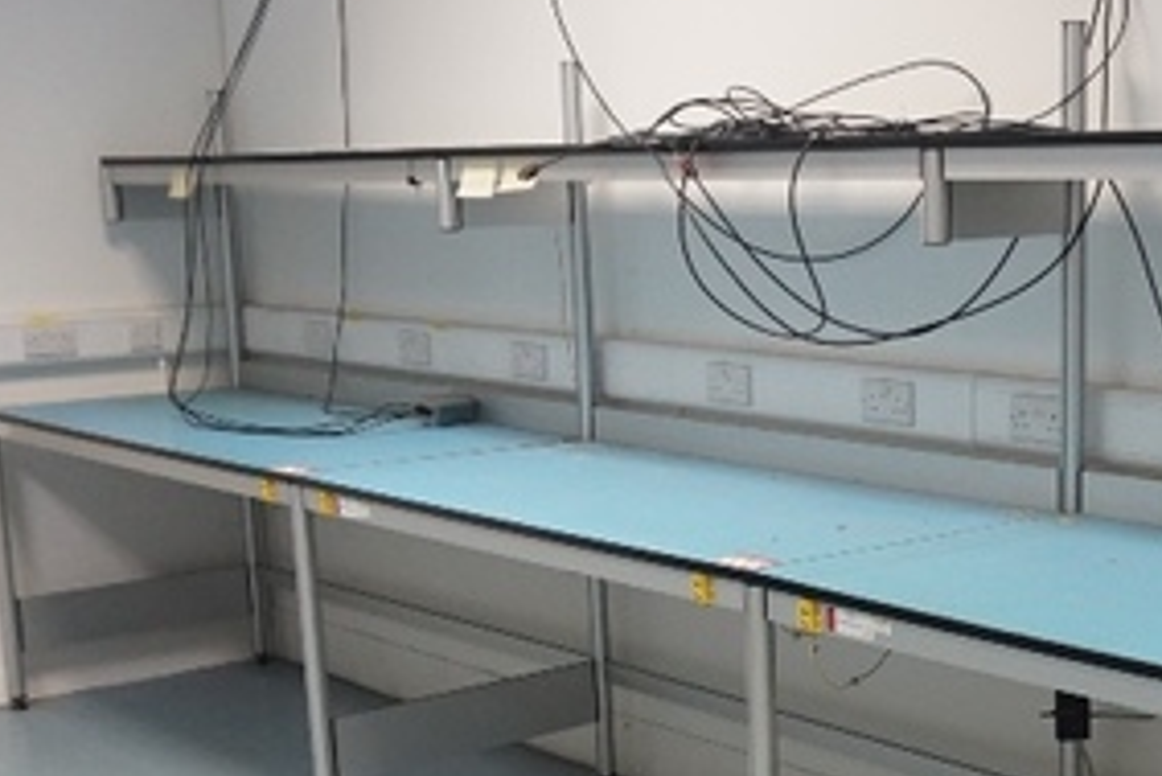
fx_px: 1970
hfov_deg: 32.0
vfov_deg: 21.9
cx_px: 920
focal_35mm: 61
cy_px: 657
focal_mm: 16
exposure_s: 1/160
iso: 1250
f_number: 4
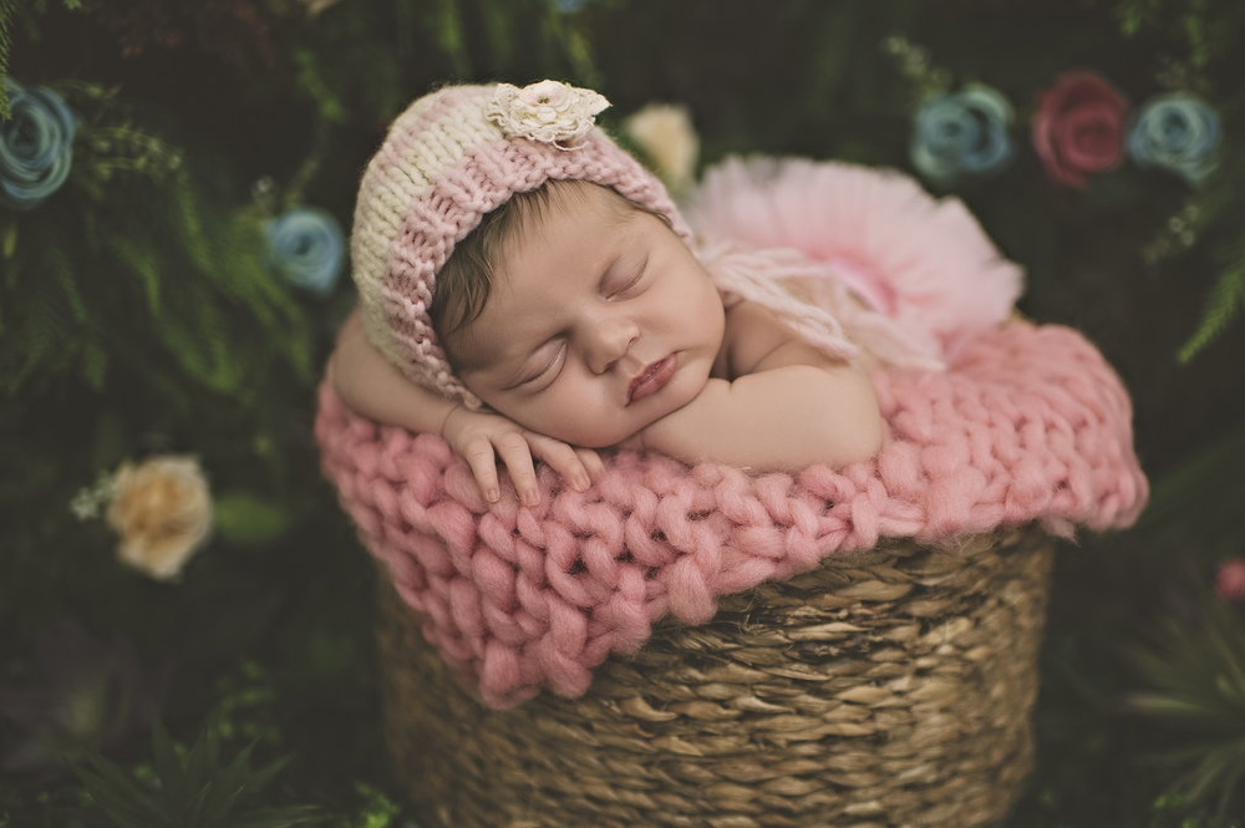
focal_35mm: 42
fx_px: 1451
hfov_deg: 46.3
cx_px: 695
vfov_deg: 31.8
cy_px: 492
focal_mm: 35
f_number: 1.8
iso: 200
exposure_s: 1/160
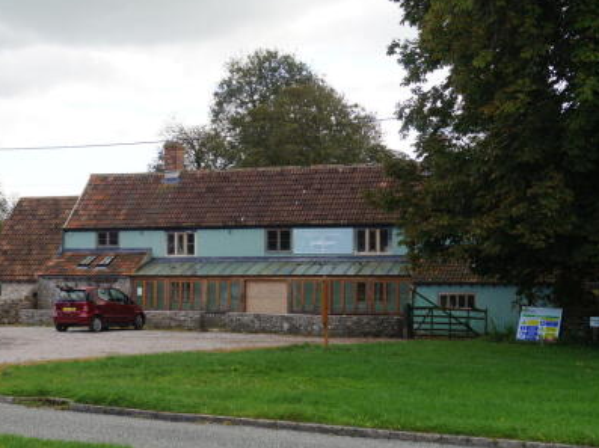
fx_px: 1047
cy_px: 230
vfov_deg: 24.2
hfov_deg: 31.9
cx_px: 252
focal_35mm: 61
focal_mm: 35
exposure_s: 1/100
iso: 100
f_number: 7.1
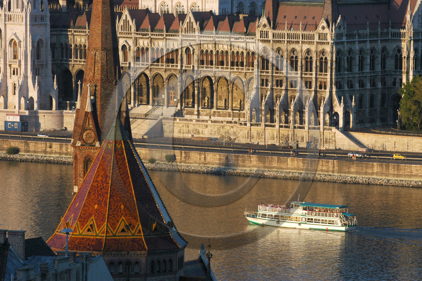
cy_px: 140
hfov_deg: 7.2
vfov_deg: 4.8
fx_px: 3337
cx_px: 211
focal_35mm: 285
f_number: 8
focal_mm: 190
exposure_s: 1/250
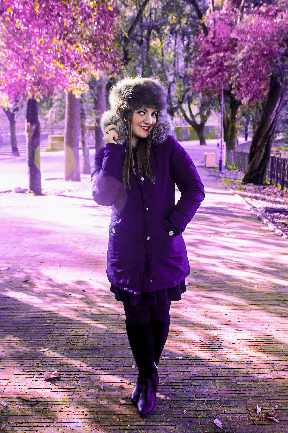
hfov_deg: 16.2
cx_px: 144
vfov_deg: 24.2
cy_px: 216
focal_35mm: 84
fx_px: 1011
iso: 500
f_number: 4.5
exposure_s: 1/125
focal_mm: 56
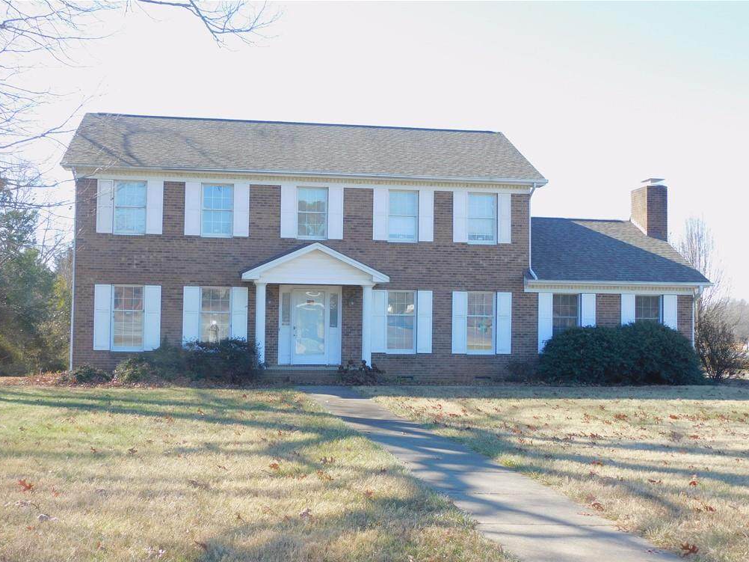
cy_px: 287
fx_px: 995
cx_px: 377
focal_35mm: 46
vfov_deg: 31.5
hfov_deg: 41.2
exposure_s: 1/200
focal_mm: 8.1
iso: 125
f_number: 4
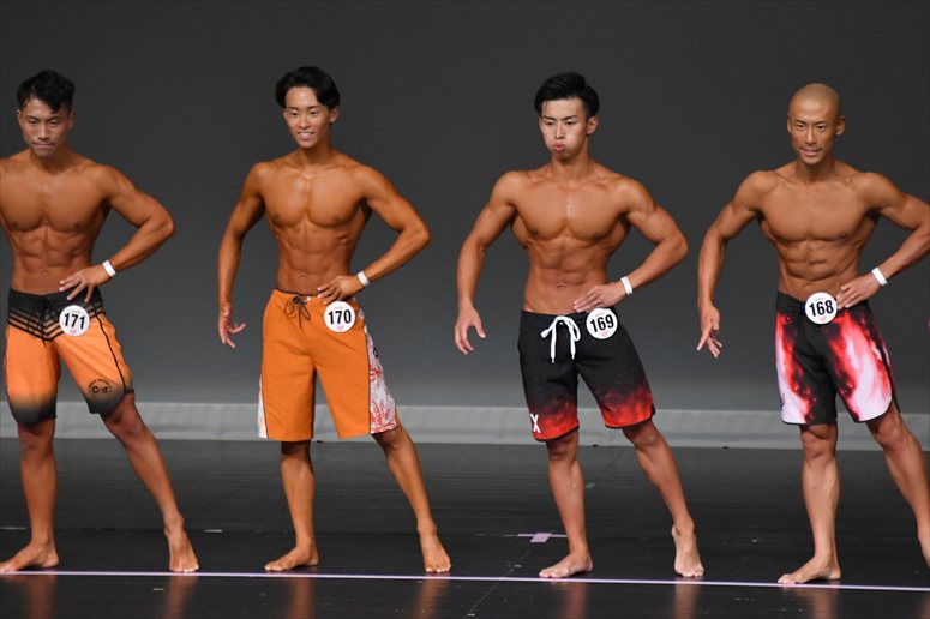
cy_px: 310
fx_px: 9683
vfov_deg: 3.7
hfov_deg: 5.5
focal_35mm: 375
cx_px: 465
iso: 4000
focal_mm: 250
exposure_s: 1/400
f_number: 5.6
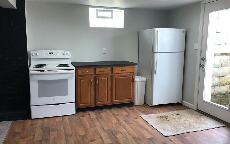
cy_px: 71
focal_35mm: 30
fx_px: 188
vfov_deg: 41.8
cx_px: 115
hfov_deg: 62.9
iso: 25
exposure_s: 1/30
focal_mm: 3.99
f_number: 1.8
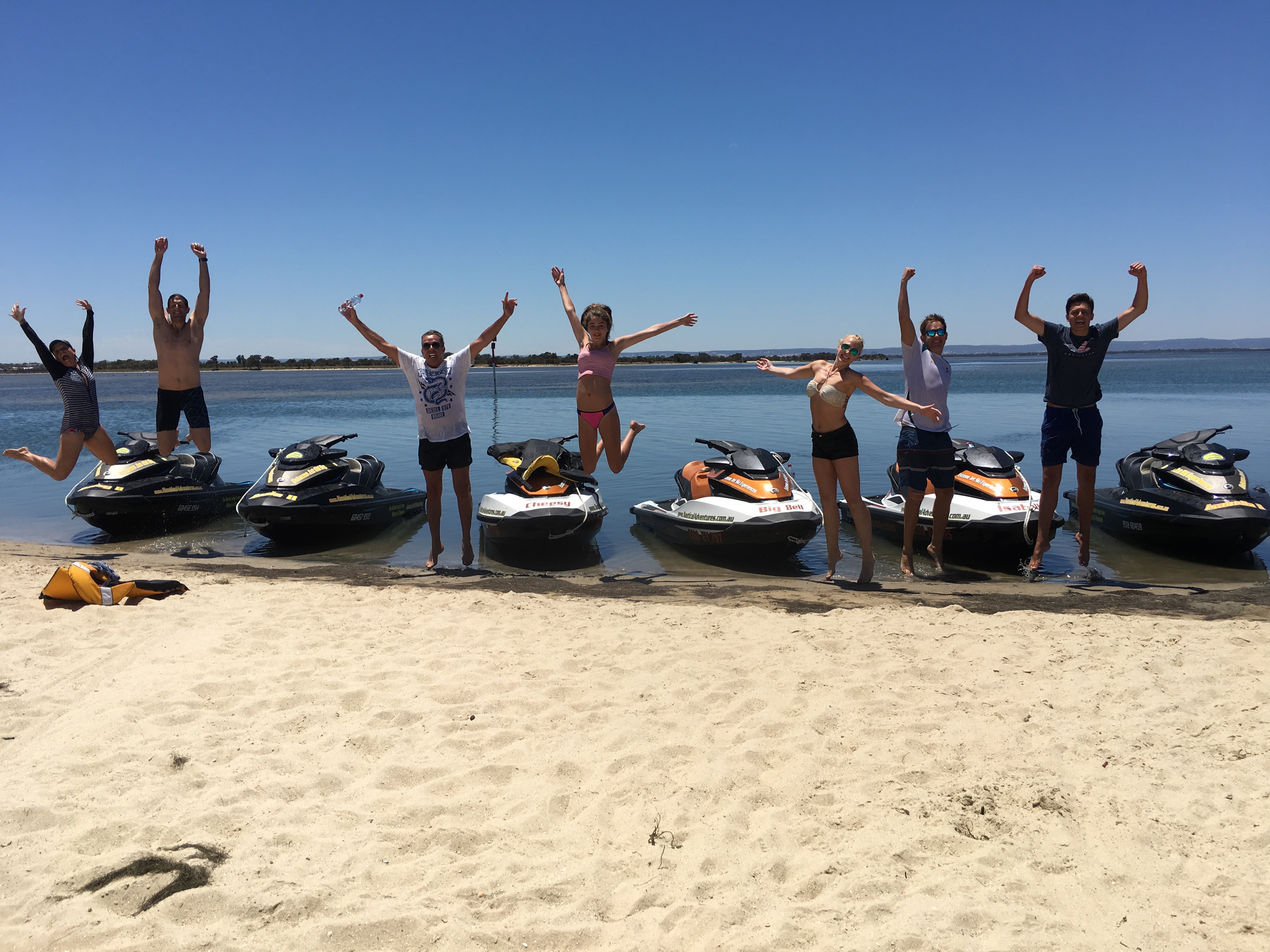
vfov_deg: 48.2
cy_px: 476
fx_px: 1064
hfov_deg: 61.7
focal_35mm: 29
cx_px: 635
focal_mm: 4.15
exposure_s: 1/2564
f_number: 2.2
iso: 25
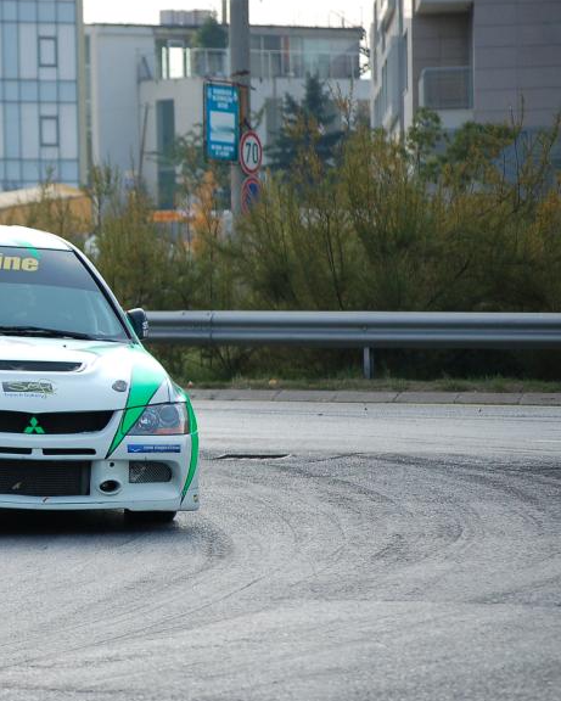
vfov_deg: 7.9
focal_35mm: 245
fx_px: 5083
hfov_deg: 6.3
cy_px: 384
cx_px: -41
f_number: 4.5
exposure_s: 1/1000
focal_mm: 98
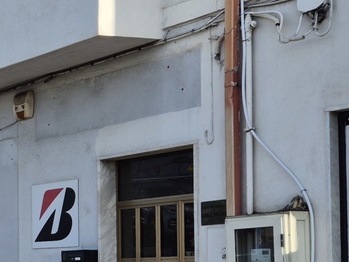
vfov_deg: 16.4
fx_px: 887
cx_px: -210
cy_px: 271
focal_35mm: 88
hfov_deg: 18.9
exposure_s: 1/1628
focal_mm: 5.4
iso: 25
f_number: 1.8
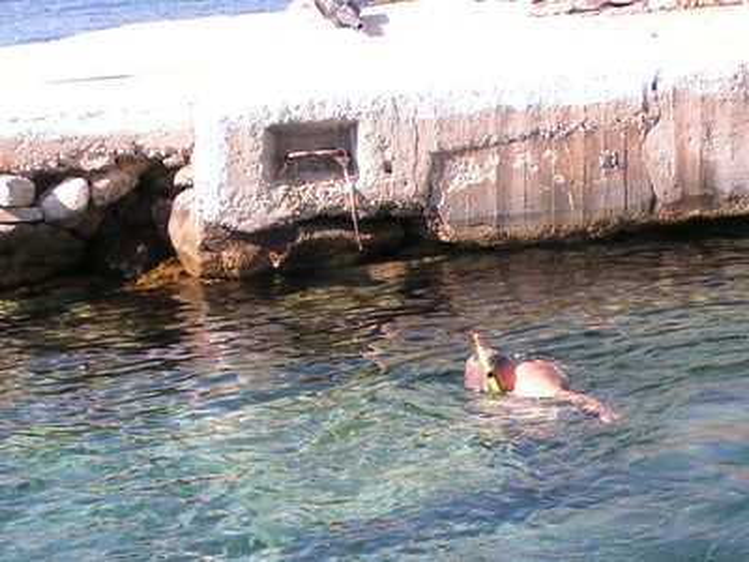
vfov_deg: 21.6
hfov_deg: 28.6
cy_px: 281
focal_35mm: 68
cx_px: 374
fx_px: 1471
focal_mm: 10.5
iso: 50
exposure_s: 1/200
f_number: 5
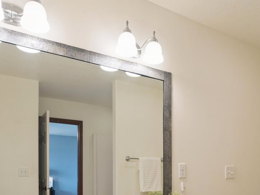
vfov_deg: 41.4
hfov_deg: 56.8
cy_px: 167
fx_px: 240
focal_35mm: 32
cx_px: 135
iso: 400
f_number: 10
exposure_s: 1/4
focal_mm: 16
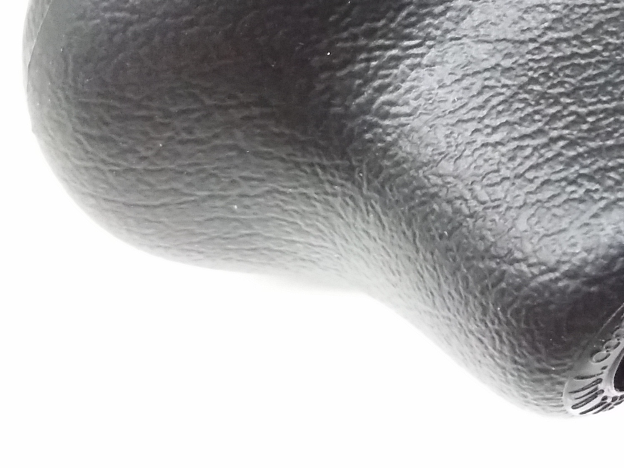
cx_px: 514
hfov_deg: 27.1
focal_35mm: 70
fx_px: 1262
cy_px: -13
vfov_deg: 20.3
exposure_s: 1/15
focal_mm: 3.4
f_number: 2.4
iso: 640
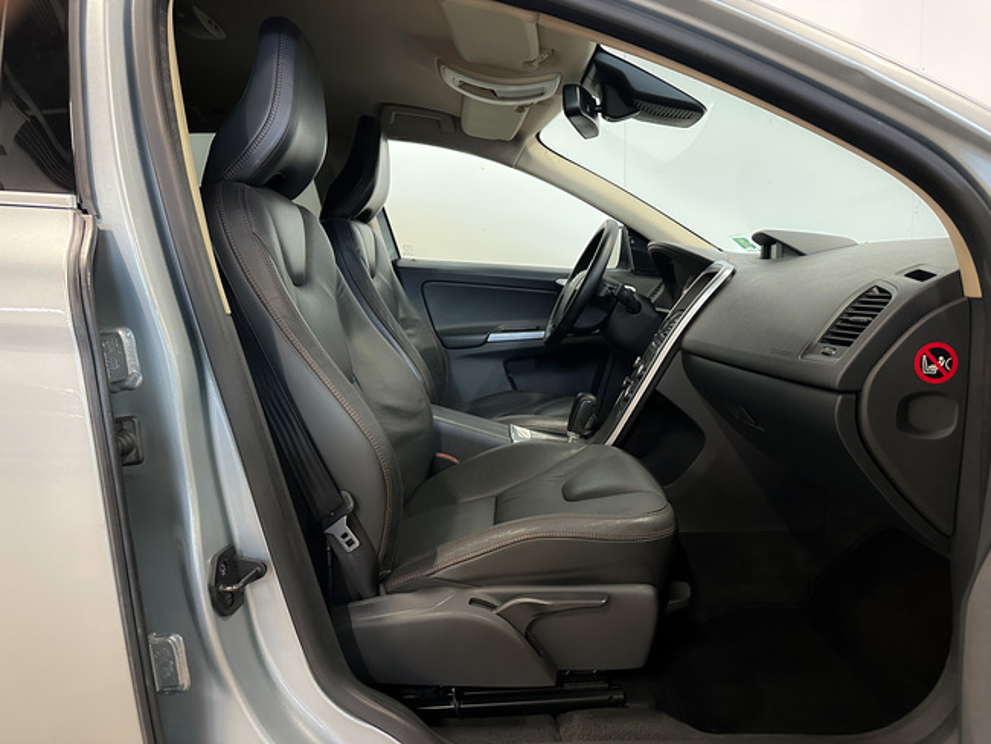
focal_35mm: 24
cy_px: 372
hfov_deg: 71.6
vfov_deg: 56.8
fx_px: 687
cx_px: 496
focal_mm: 6.86
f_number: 1.8
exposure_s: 1/50
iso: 640
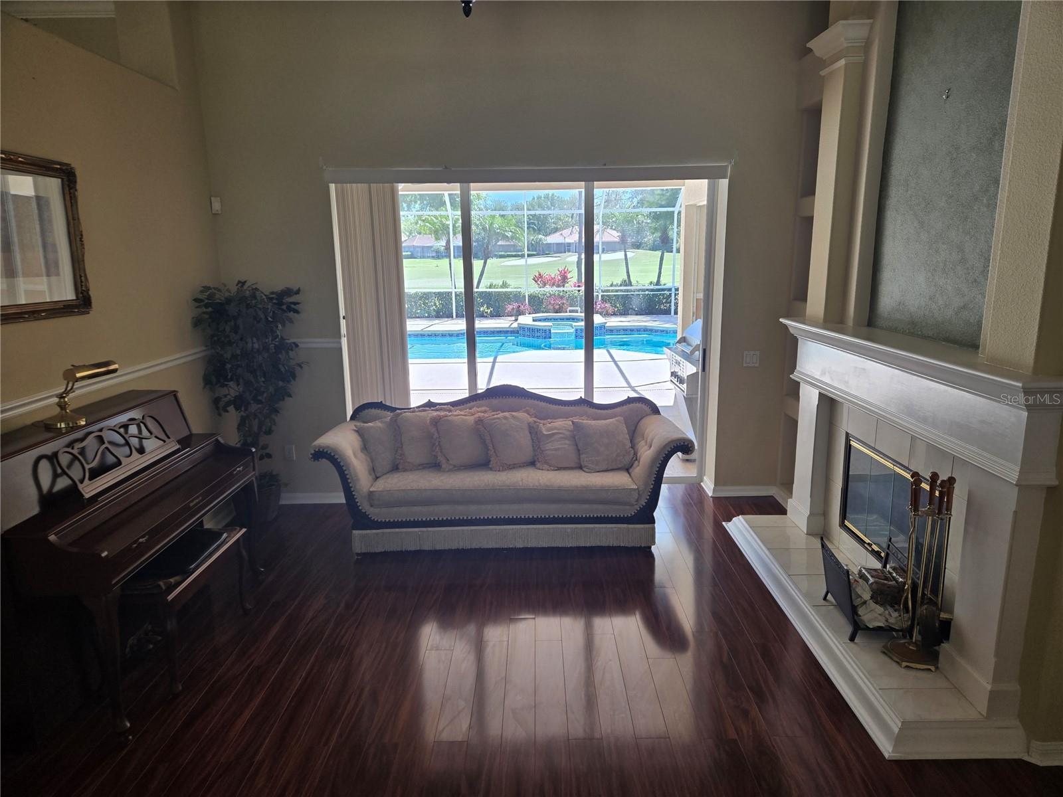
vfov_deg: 58.9
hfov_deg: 73.9
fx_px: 706
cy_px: 398
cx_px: 532
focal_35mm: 23
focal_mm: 5.4
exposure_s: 1/180
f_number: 1.8
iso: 50
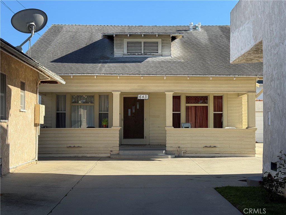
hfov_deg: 39.7
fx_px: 397
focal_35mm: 48
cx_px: 143
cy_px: 108
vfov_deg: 30.3
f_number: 1.78
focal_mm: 6.76
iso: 80
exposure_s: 1/2976
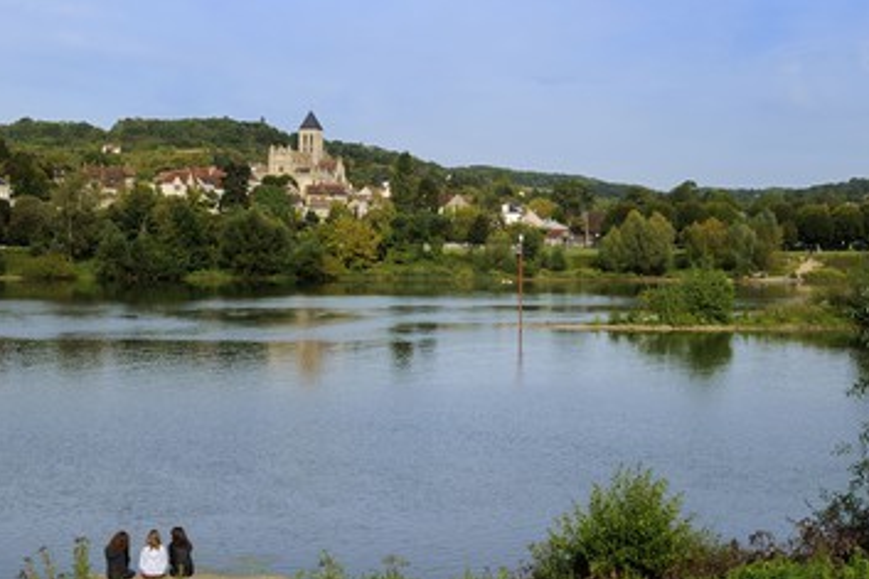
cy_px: 303
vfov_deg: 27.0
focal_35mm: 50
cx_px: 458
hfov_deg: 39.6
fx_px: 1206
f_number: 10
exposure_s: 1/250
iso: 200
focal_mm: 42
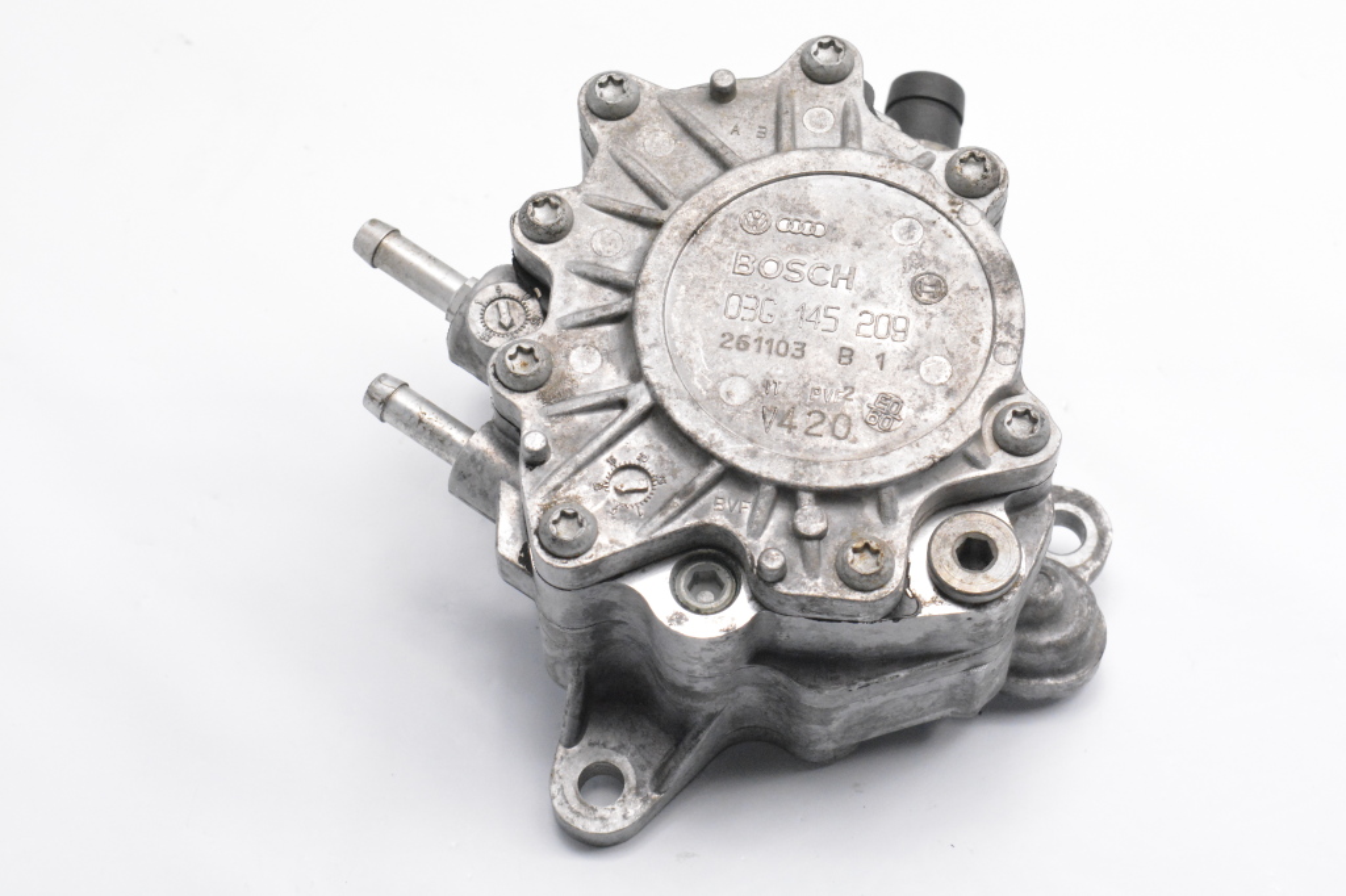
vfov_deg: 16.5
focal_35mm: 82
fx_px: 3083
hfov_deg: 24.6
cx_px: 673
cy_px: 448
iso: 6400
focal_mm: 55
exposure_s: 1/500
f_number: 11
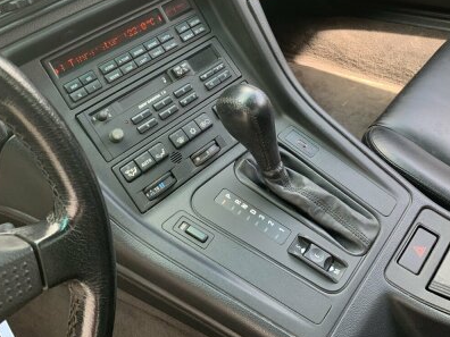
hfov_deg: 44.2
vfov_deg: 33.6
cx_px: 295
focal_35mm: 42
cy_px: 78
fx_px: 546
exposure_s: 1/121
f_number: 1.8
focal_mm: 4.25
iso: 64
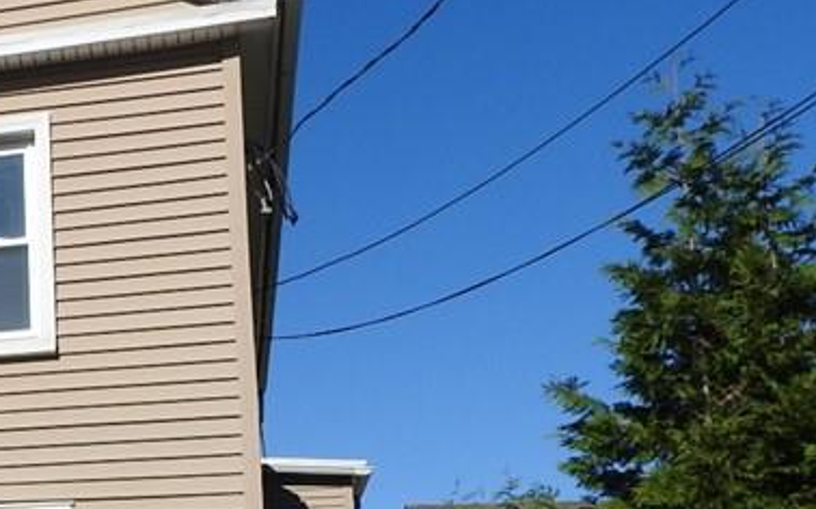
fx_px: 1534
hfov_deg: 25.3
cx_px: -272
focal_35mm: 69
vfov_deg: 18.4
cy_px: 509
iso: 100
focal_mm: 4.3
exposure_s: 1/2000
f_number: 4.2
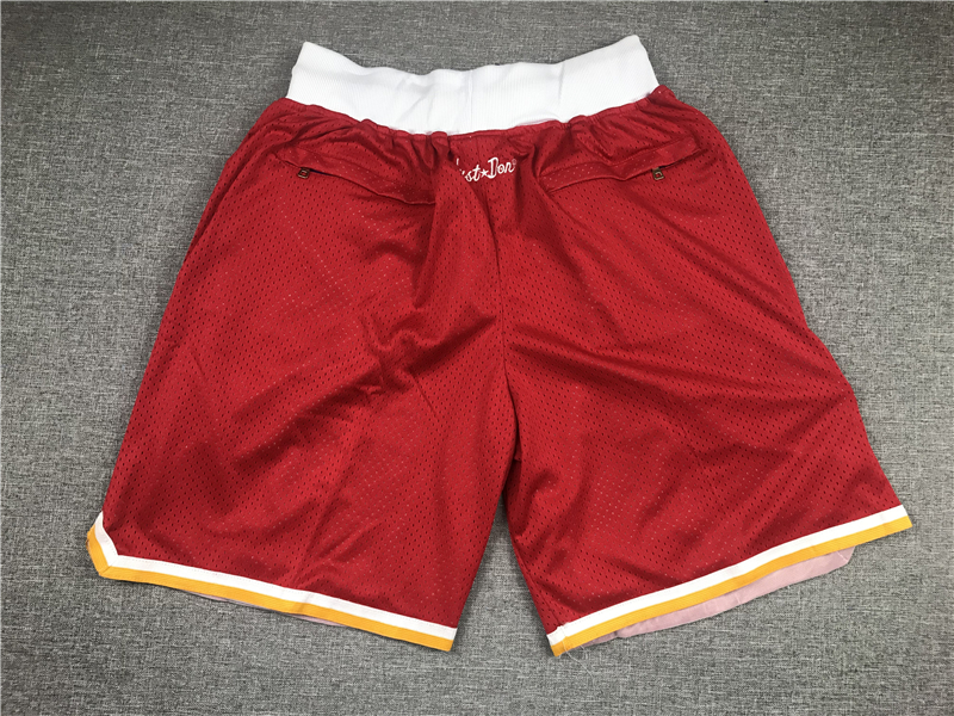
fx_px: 772
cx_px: 477
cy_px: 358
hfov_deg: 63.4
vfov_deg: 49.7
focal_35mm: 28
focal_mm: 3.99
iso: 32
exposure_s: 1/33
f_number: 1.8
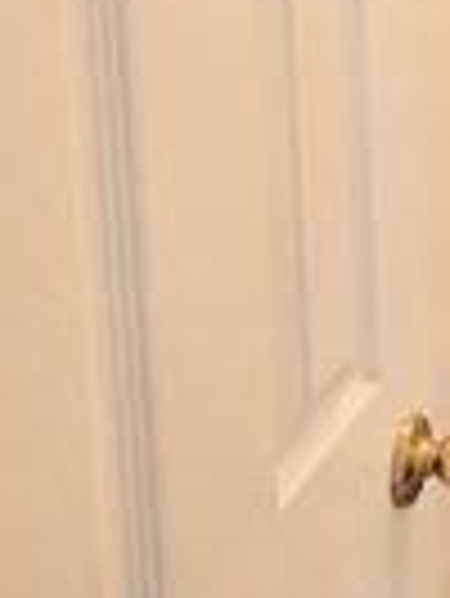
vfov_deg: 33.2
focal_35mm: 52
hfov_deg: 19.3
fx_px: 900
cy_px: -22
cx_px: 857
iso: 320
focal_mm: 2.2
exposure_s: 1/60
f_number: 2.2
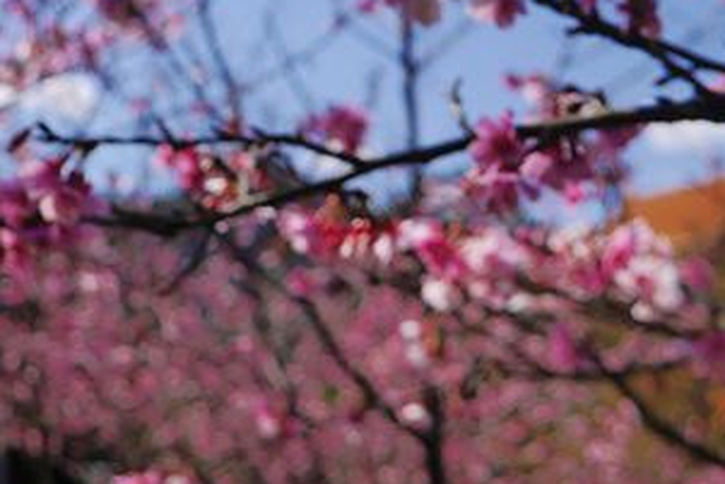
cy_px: 54
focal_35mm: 62
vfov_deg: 21.5
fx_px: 1249
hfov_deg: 31.8
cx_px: 190
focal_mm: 14
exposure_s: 1/2000
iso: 160
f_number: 4
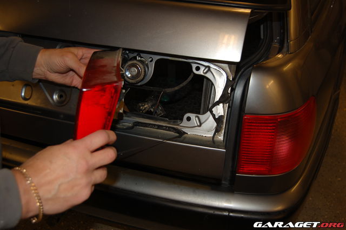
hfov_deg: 46.4
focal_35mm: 42
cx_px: 173
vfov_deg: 31.9
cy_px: 115
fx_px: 403
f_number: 4.5
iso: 200
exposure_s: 1/60
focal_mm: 28
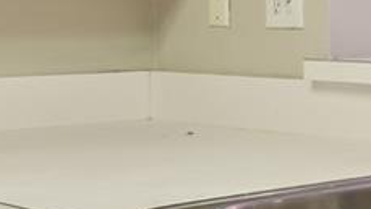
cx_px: 797
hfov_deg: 14.9
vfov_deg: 10.9
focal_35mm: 110
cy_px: -19
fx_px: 1082
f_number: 7.1
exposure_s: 1/20
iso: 100
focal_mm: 10
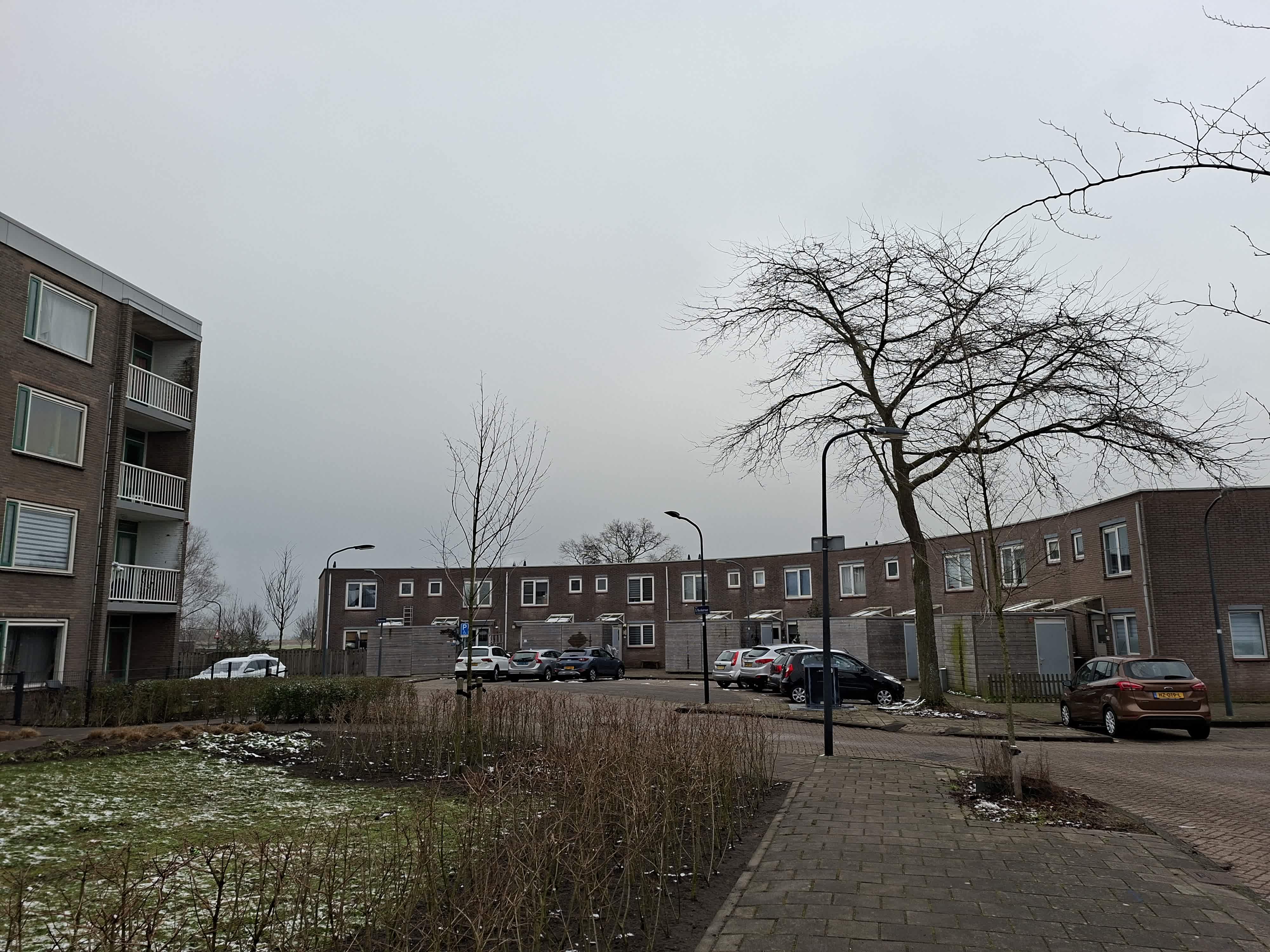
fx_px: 844
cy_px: 476
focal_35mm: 23
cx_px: 635
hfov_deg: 73.9
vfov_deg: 58.9
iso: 50
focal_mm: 5.5
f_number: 1.8
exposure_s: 1/426
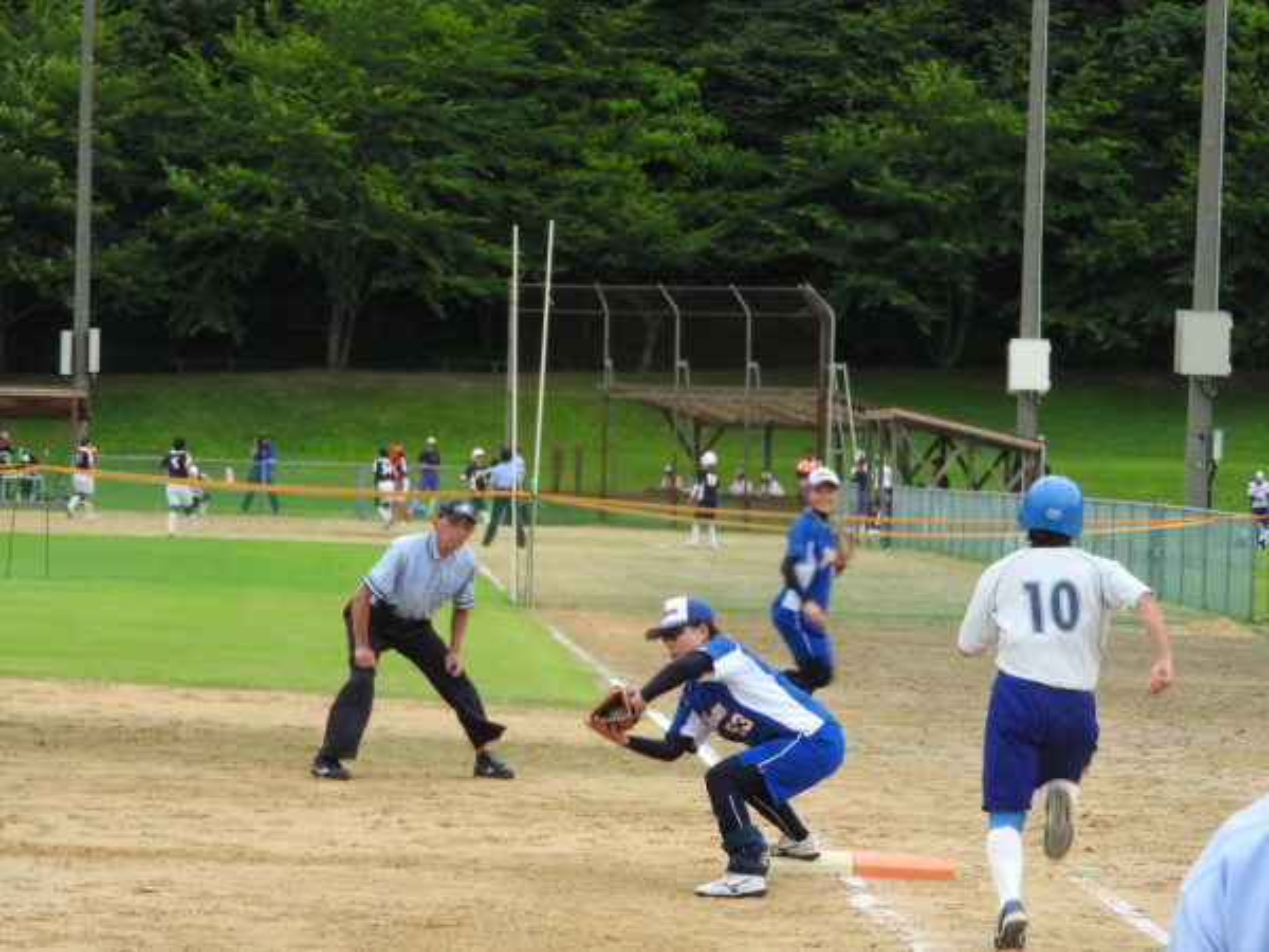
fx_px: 6599
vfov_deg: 8.2
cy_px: 476
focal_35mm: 180
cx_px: 634
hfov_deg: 11.0
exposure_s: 1/160
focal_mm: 32.2
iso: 100
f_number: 5.3
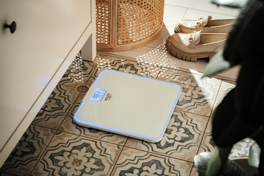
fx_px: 623
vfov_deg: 16.1
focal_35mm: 85
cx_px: 132
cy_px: 88
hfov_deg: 23.9
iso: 200
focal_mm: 85
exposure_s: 1/15
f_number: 4
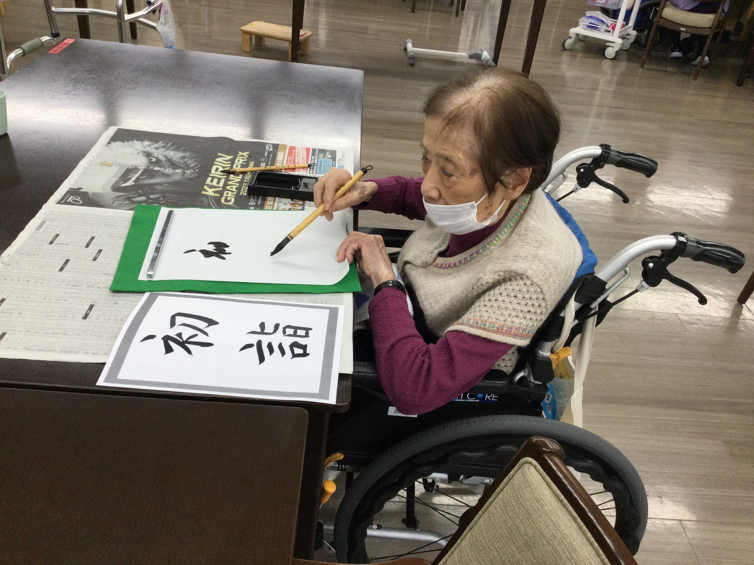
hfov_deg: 58.4
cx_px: 377
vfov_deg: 45.4
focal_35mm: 31
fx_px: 675
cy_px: 282
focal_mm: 3.3
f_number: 2.4
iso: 25
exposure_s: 1/30
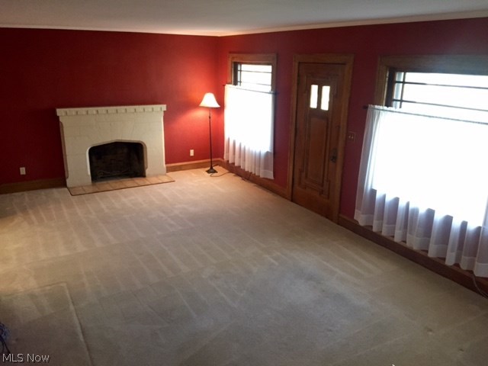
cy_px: 183
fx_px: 409
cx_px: 244
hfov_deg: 61.7
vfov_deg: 48.2
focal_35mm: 29
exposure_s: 1/30
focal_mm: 4.15
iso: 200
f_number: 2.2
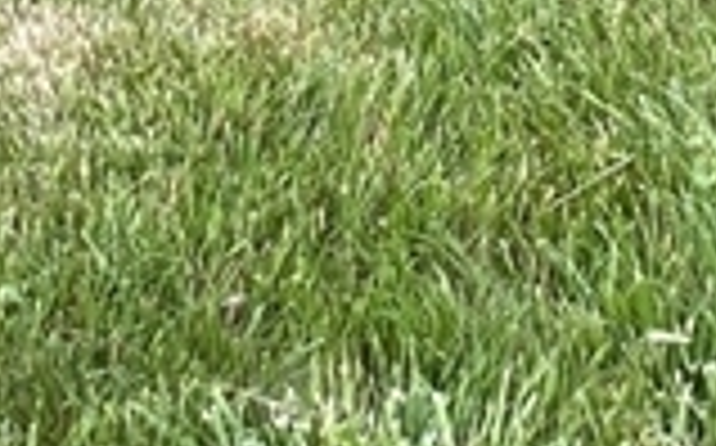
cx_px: 459
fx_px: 3470
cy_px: -1243
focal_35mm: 178
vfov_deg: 6.2
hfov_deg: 11.8
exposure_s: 1/122
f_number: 1.8
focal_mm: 4.25
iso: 40
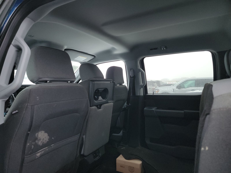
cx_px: 116
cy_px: 86
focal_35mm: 24
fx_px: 160
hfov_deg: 71.6
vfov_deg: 56.8
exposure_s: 1/59
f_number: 1.8
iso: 709
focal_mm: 6.7
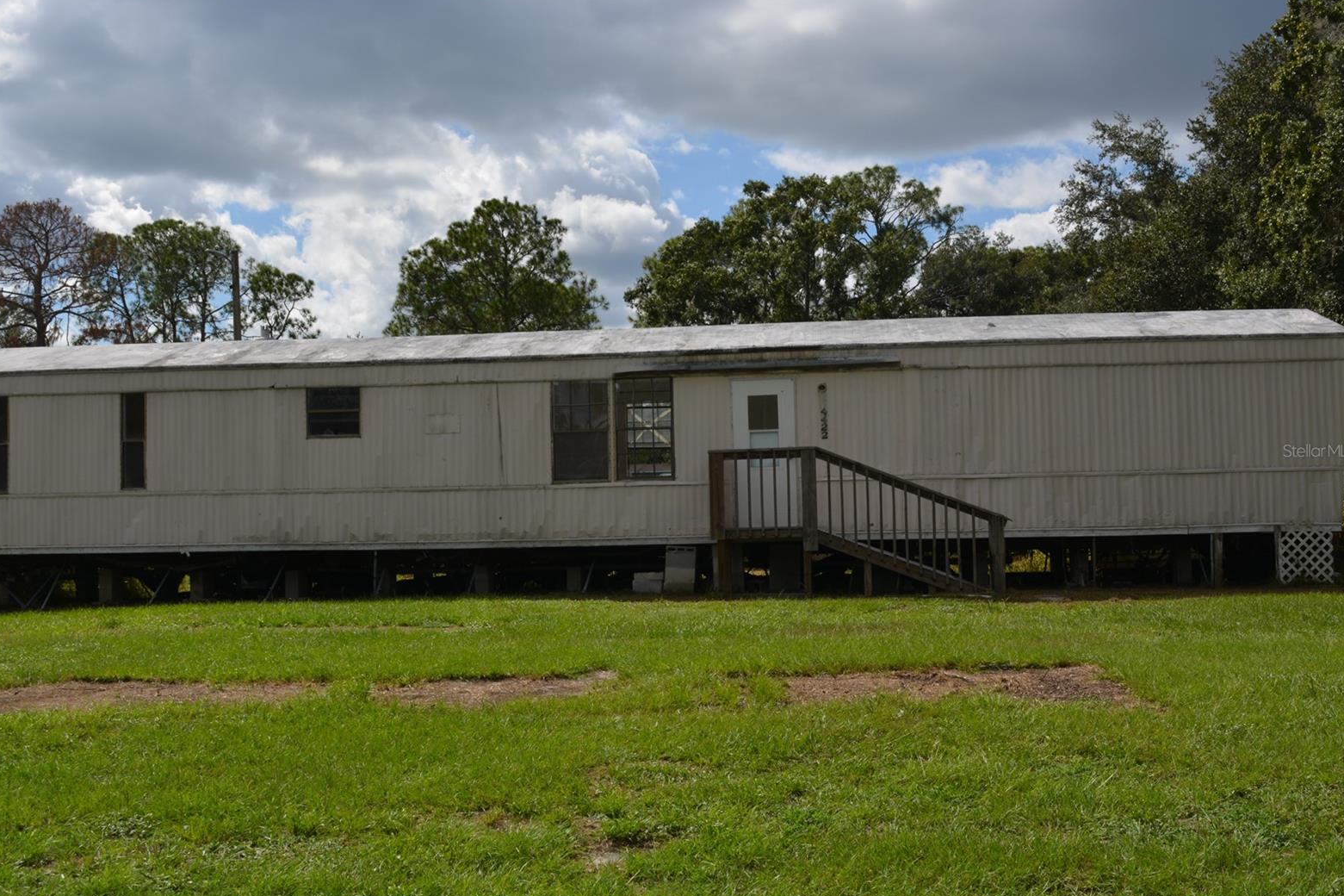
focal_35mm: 42
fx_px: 1549
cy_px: 451
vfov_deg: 32.2
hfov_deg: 46.9
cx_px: 671
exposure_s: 1/200
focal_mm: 27
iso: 100
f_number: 13
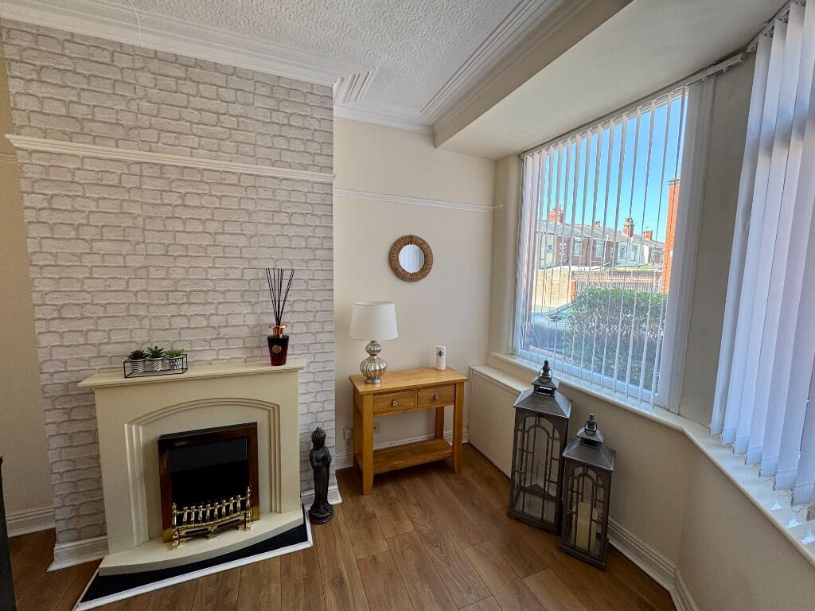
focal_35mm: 14
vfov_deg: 85.7
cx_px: 408
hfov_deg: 102.1
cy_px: 306
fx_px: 330
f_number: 2.2
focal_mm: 2.22
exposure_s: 1/99
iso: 64
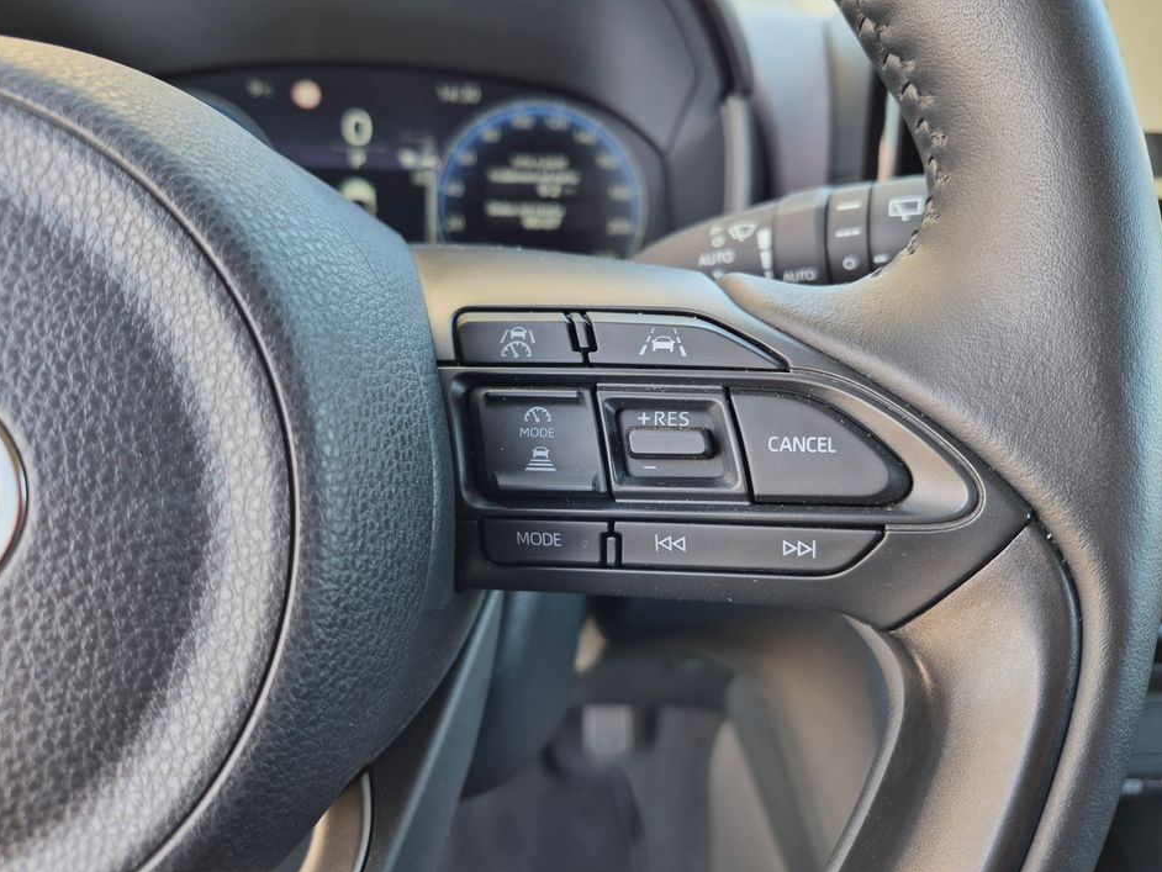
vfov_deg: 54.9
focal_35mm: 25
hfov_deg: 69.4
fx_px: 839
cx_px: 586
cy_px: 432
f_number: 1.8
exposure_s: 1/50
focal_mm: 5.4
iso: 50
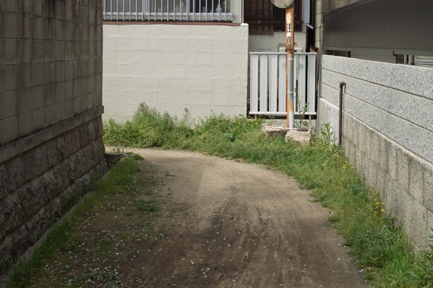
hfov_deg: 32.4
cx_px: 216
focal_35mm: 62
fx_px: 745
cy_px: 93
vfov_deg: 21.8
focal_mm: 24.2
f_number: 2.8
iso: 100
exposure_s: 1/800
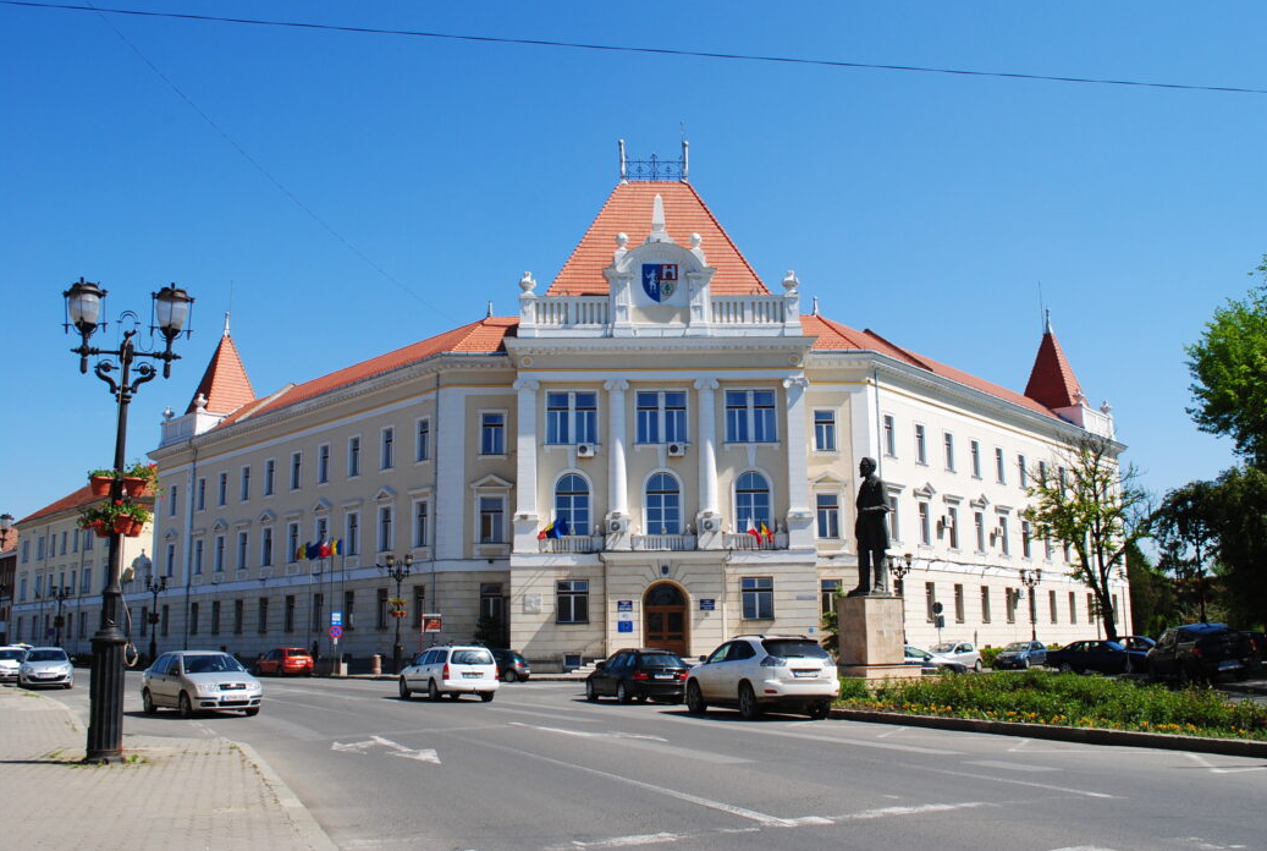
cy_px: 425
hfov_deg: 55.7
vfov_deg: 39.1
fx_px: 1199
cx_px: 649
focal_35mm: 34
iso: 140
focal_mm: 22
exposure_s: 1/250
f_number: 10
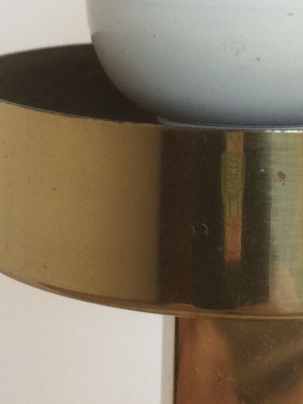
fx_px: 1260
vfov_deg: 17.7
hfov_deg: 13.6
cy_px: -9
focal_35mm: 108
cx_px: 257
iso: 40
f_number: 2.2
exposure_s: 1/50
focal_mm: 4.15
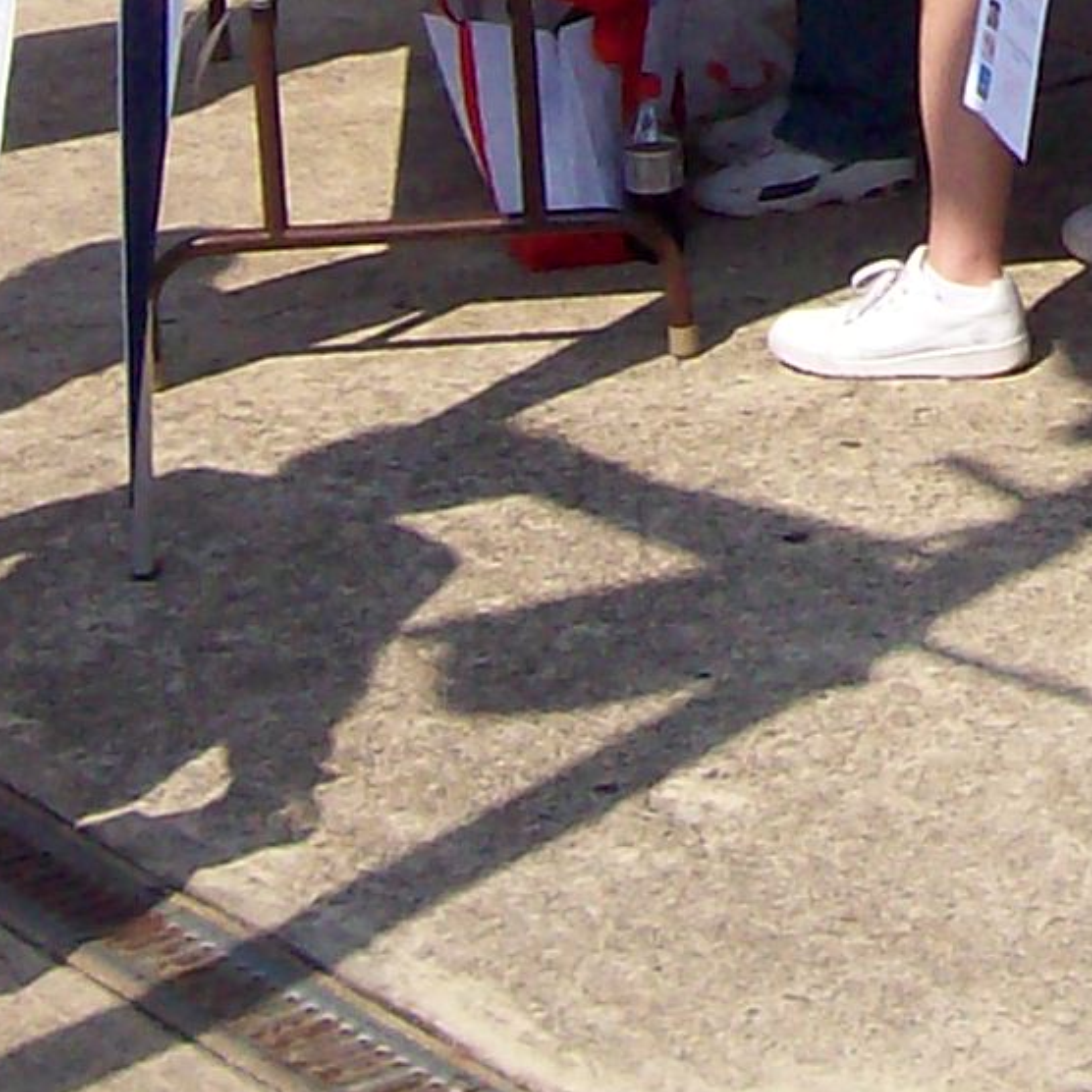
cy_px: -892
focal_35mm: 163
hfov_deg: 10.5
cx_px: 1328
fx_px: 5818
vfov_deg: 10.1
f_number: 4.8
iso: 80
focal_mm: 6
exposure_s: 1/818
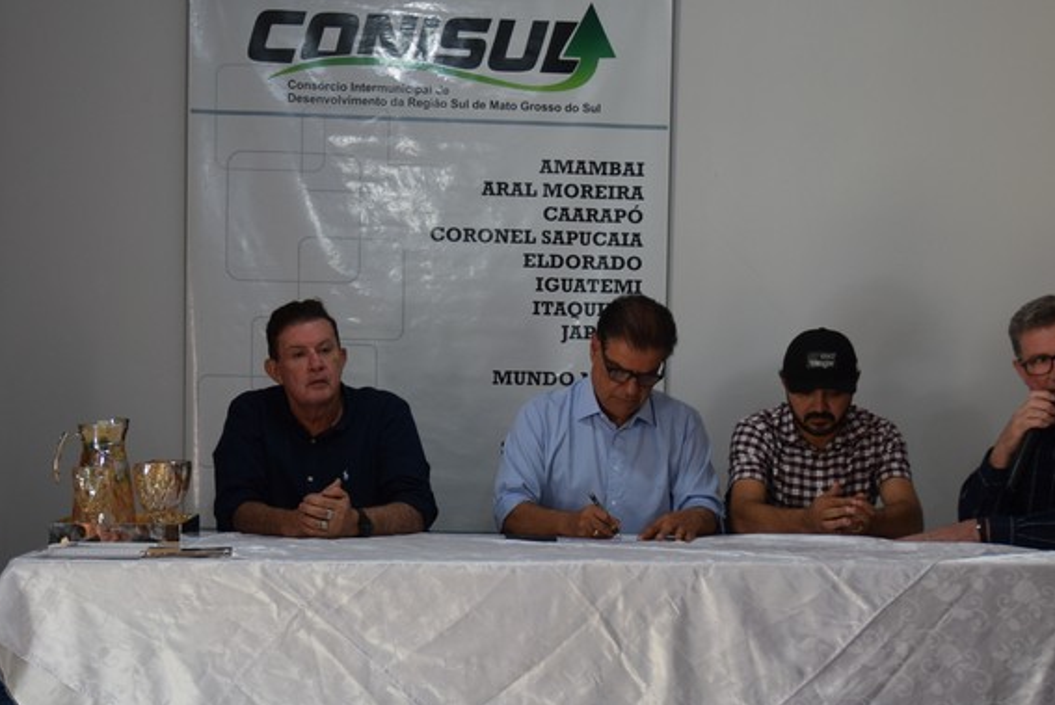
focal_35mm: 57
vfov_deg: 23.7
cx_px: 478
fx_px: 1672
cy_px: 497
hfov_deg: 35.0
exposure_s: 1/60
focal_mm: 24
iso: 400
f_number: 4
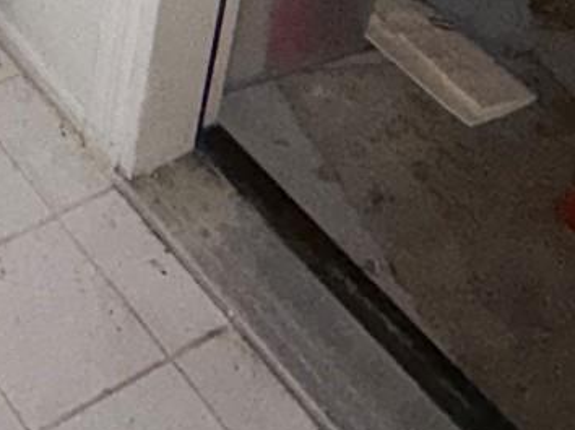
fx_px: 1345
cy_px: -599
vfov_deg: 13.4
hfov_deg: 20.4
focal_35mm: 81
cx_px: -305
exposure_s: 1/30
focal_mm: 2.22
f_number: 2.2
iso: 200
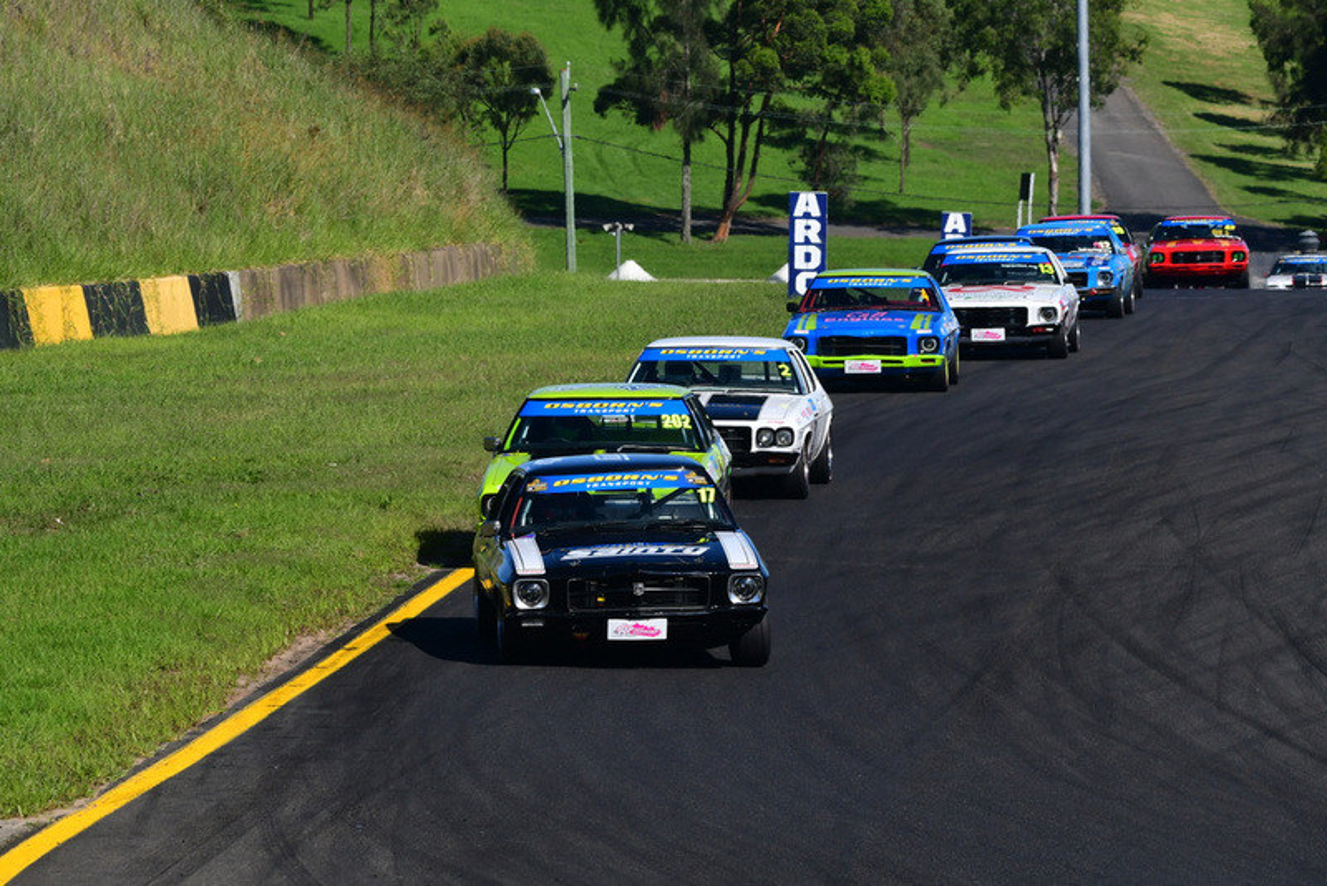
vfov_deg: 4.6
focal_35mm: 300
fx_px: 11062
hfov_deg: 6.9
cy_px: 443
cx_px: 664
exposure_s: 1/640
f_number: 13
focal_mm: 200
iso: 400
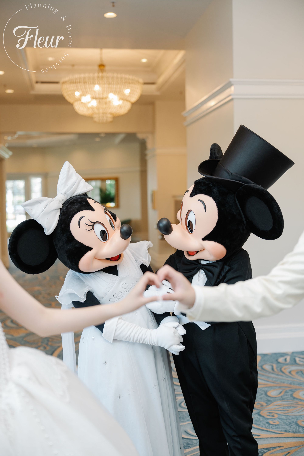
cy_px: 228
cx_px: 152
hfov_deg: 31.2
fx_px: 545
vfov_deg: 45.4
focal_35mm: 43
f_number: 2
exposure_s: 1/200
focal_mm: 43
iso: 400
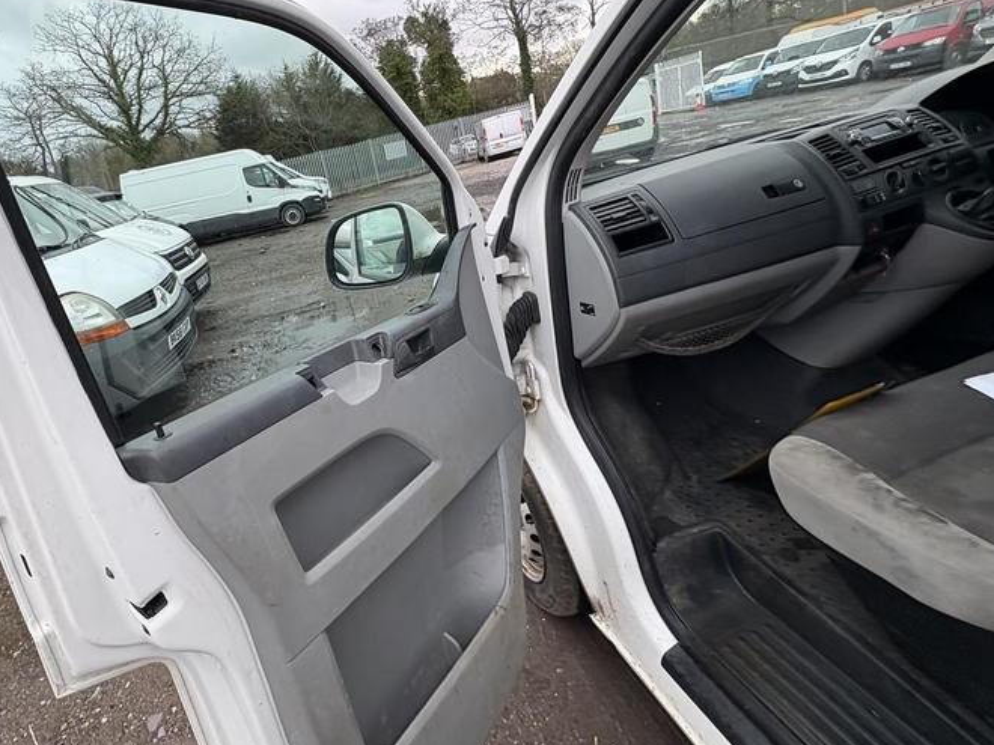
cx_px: 355
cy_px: 295
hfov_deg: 82.6
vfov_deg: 68.0
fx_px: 546
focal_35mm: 19
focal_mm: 2.22
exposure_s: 1/104
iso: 64
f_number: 2.2
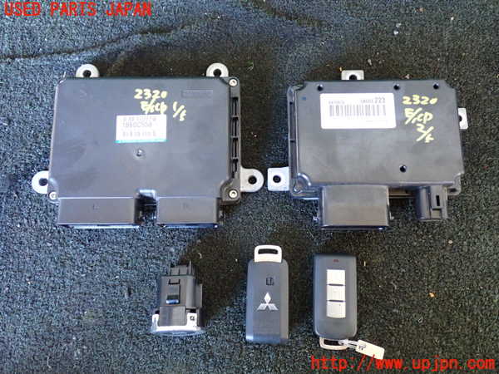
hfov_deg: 60.0
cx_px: 250
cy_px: 187
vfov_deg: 46.8
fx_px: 432
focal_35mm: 30
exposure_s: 1/30
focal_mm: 5.4
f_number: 2.3
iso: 800
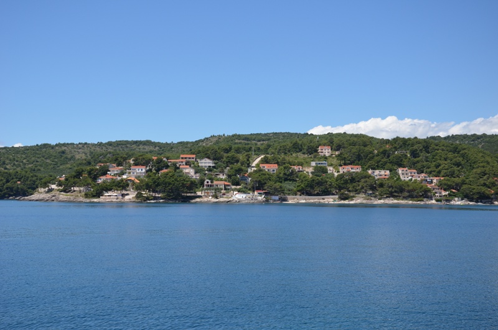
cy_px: 165
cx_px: 249
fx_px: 787
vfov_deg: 23.7
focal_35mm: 57
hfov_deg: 35.1
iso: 180
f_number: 8
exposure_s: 1/250
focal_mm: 38
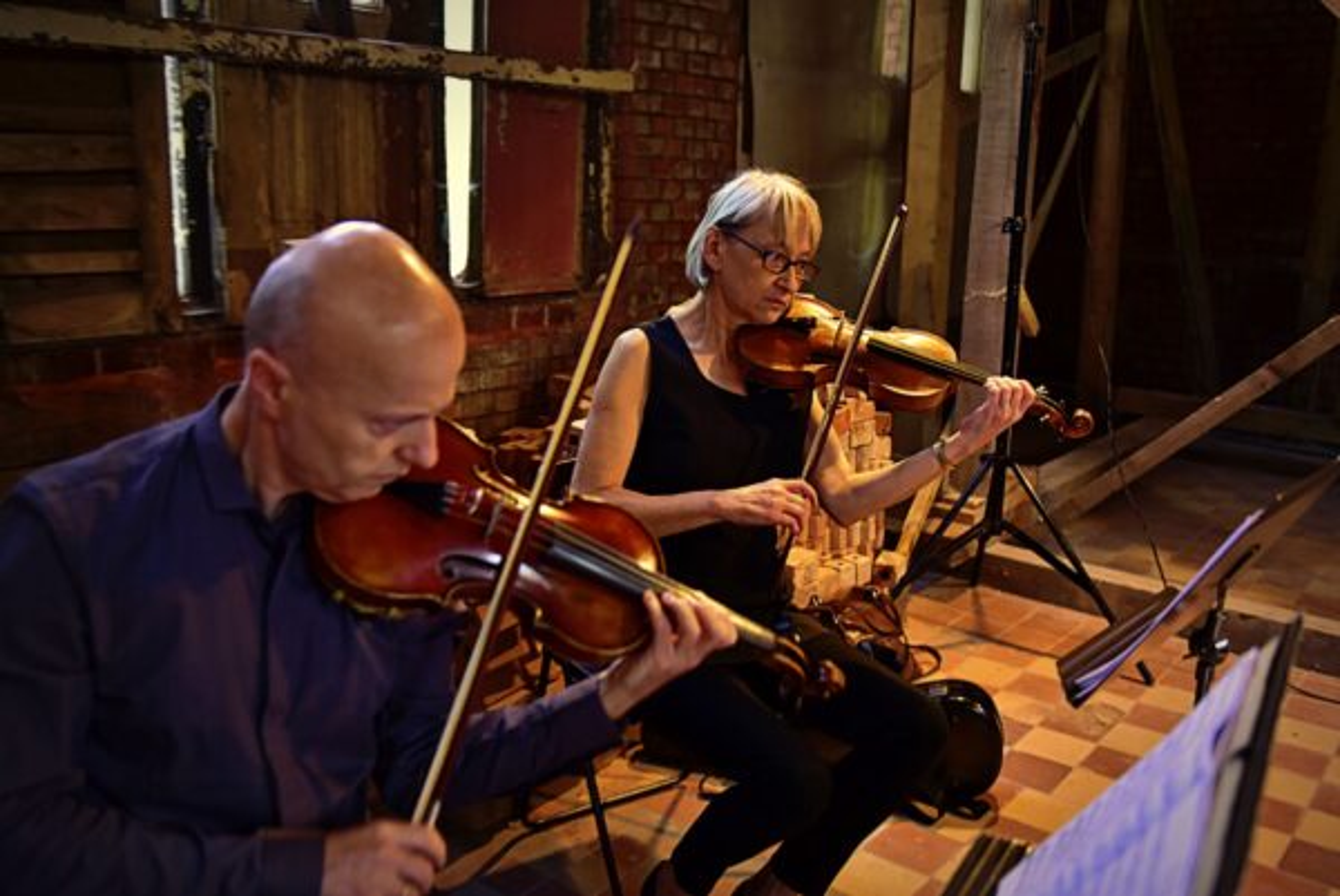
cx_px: 670
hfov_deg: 55.8
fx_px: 1266
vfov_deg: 38.9
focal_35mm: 34
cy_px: 448
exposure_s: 1/100
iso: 1000
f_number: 2.8
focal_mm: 34
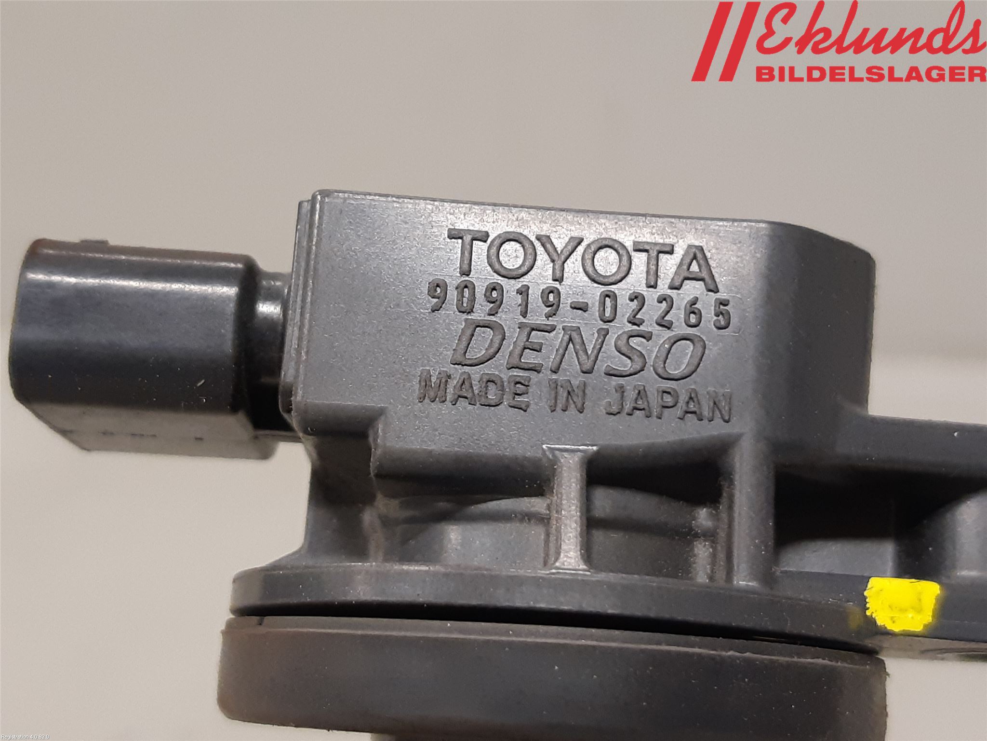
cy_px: 370
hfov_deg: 67.3
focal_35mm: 26
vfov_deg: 53.1
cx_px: 494
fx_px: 741
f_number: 1.7
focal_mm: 3.93
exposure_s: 1/50
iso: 200
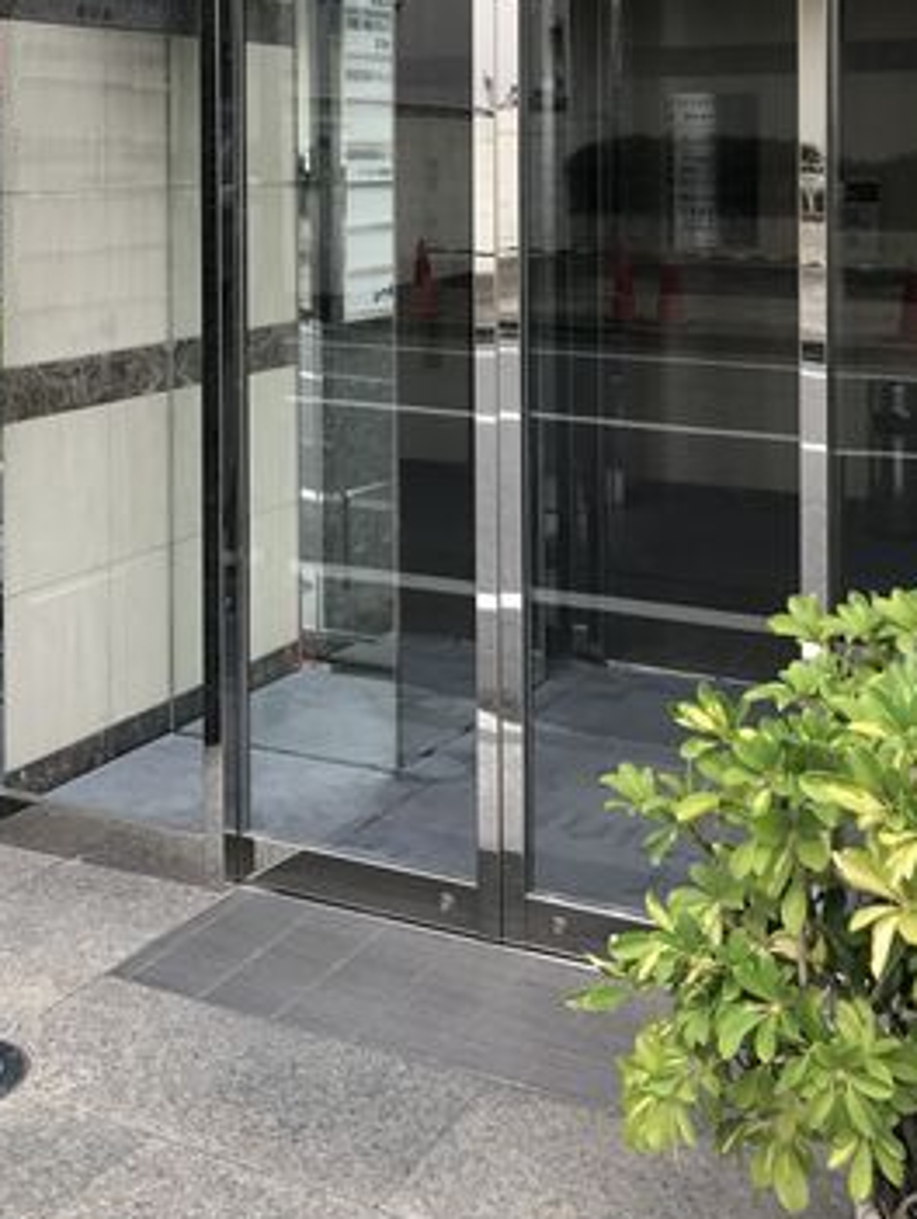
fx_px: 1798
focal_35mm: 51
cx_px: 354
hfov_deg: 28.5
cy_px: 208
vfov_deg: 36.0
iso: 20
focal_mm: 3.99
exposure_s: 1/120
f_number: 1.8
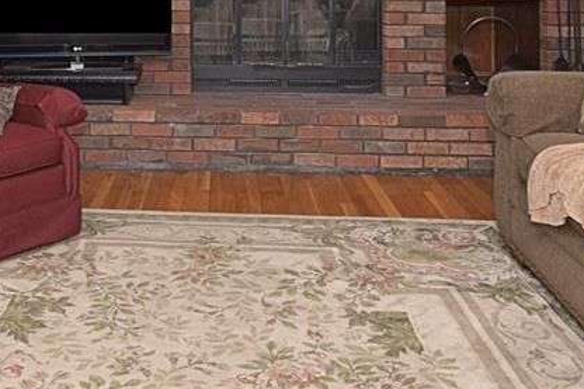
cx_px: 152
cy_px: -55
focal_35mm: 47
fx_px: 762
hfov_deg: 40.8
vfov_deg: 26.1
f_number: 8
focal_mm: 12
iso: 640
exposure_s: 1/60
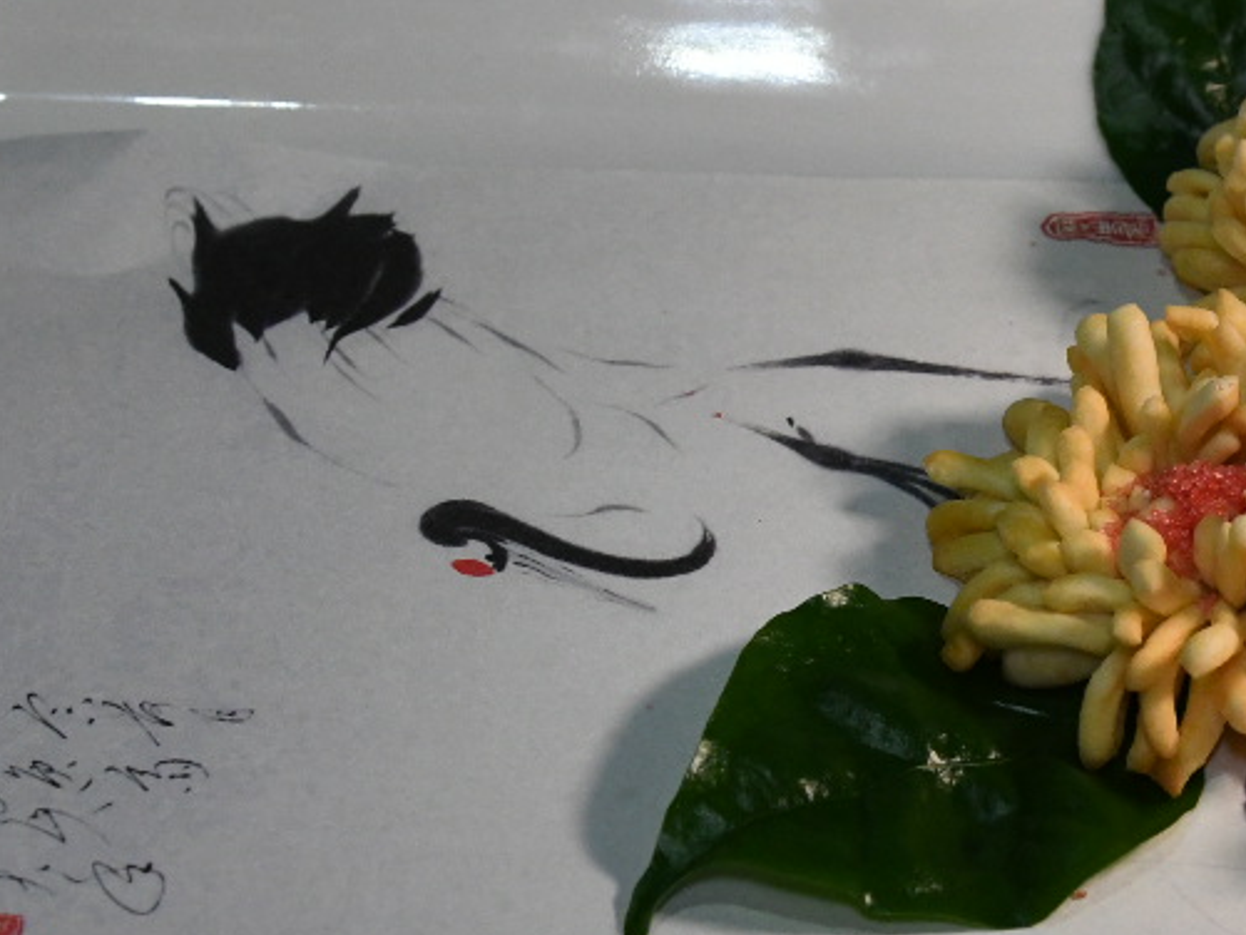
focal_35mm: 143
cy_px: 520
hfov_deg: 13.7
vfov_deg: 10.4
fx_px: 5149
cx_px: 1037
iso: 3200
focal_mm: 46
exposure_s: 1/640
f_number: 7.1
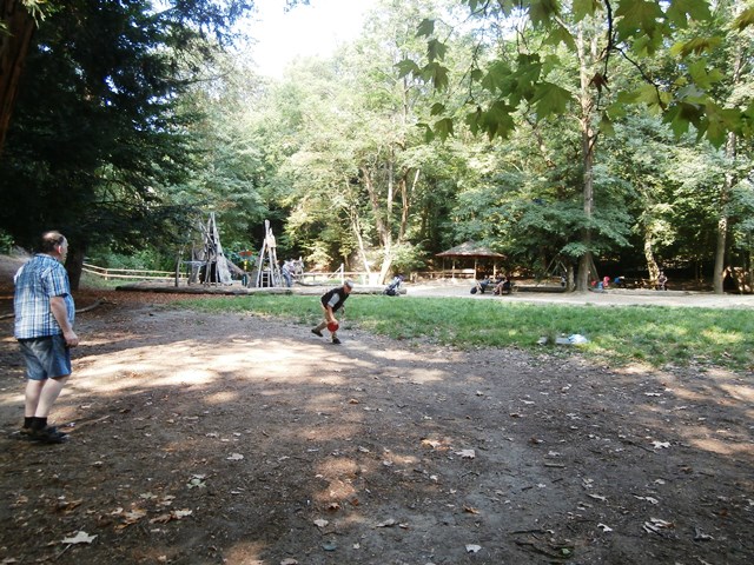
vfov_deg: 56.8
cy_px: 282
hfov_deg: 71.6
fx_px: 523
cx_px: 377
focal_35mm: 24
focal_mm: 4.2
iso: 100
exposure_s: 1/60
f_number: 3
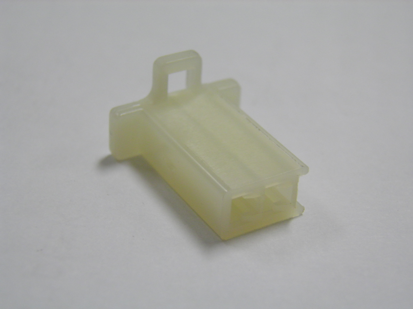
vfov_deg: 17.6
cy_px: 154
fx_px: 1002
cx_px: 206
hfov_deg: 23.3
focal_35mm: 84
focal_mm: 15.2
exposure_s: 1/40
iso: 200
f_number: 3.9
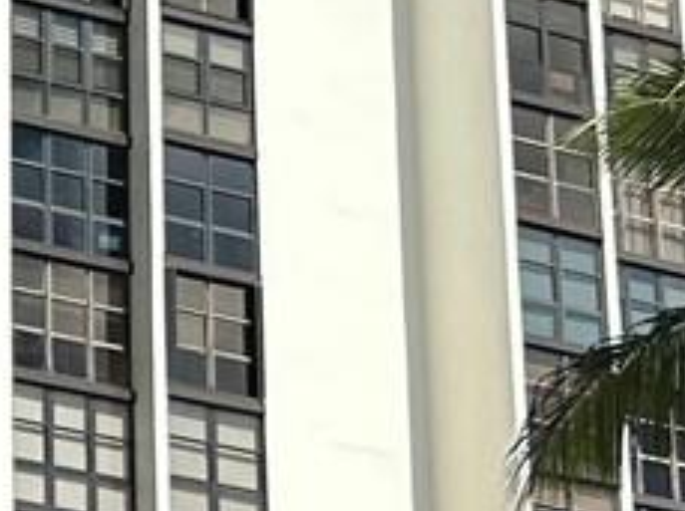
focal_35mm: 182
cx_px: -547
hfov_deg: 10.3
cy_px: 466
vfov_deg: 8.1
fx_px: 3596
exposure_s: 1/4831
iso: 50
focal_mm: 5.7
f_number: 1.5
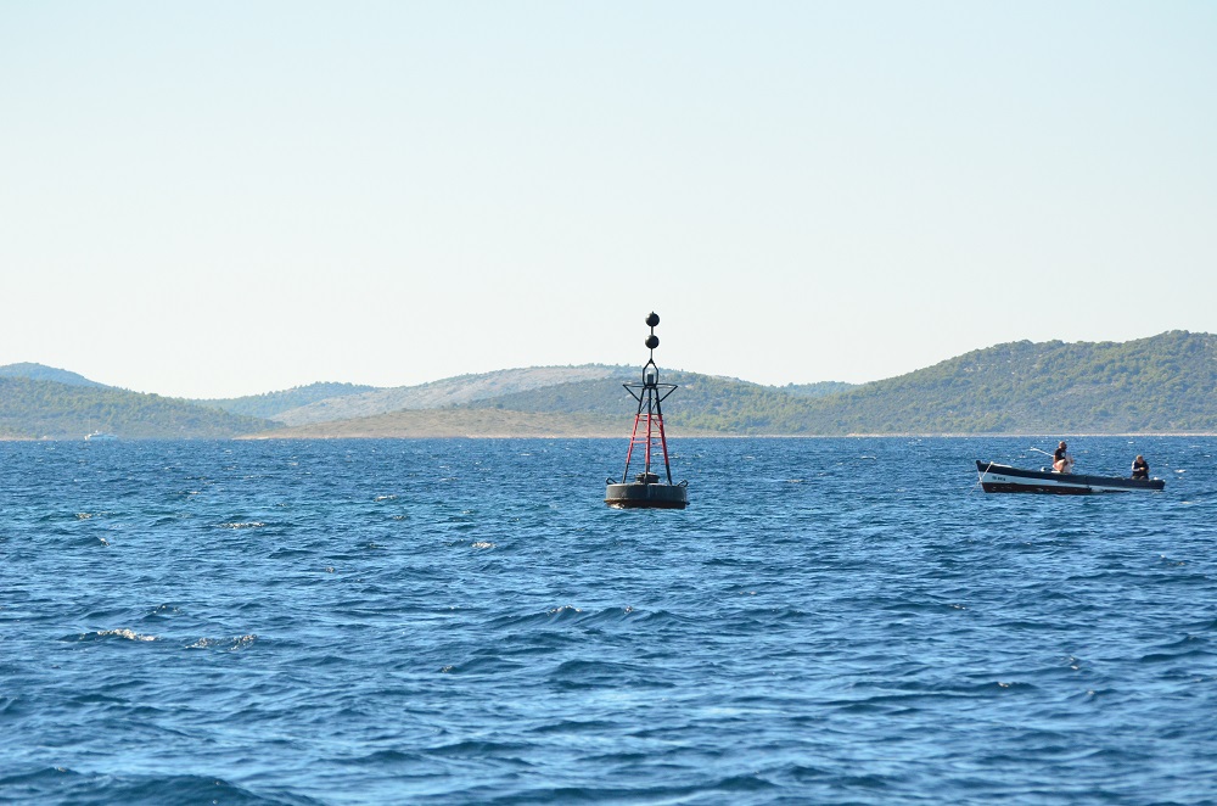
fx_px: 7083
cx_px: 608
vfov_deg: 6.5
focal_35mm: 210
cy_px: 403
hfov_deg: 9.8
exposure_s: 1/8000
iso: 1400
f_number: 4.8
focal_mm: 140
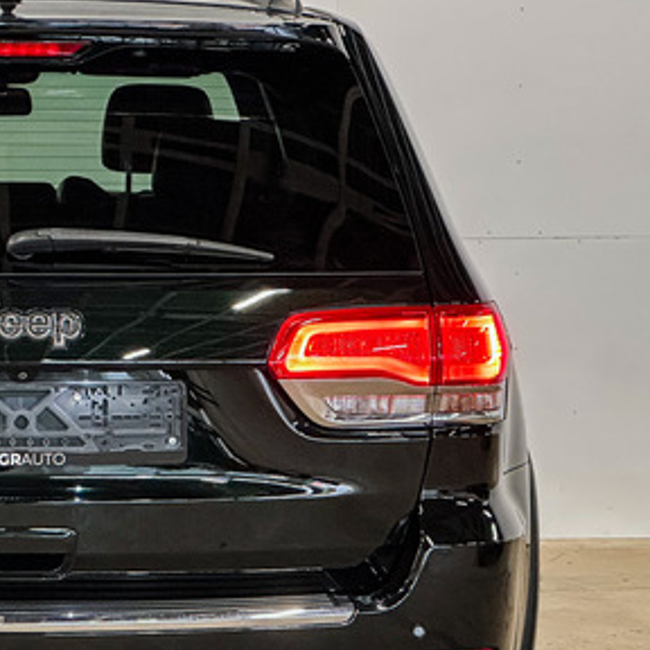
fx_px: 3017
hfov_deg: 12.2
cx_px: -7
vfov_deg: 12.3
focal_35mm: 142
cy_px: 404
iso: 400
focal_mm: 9
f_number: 2.8
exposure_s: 1/50
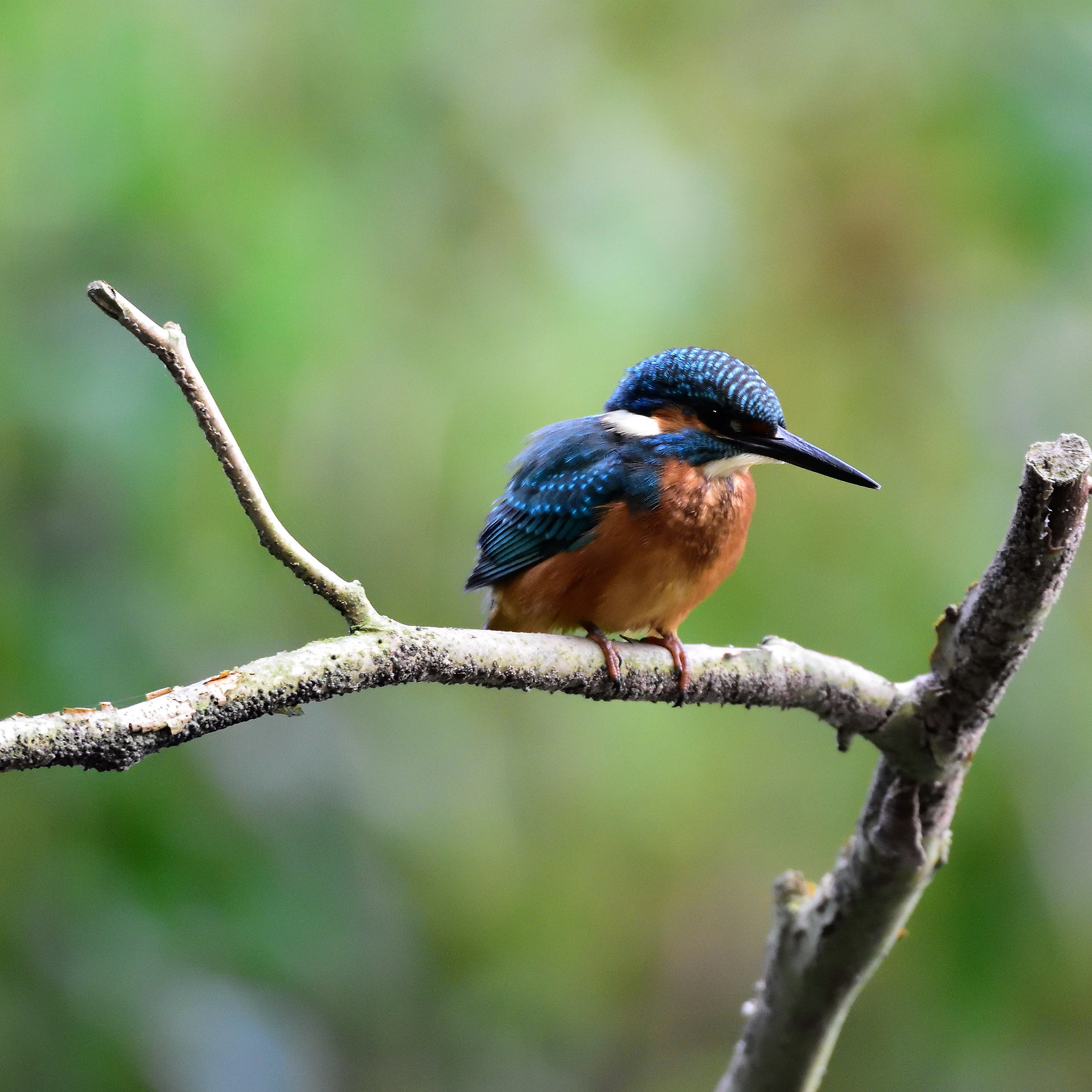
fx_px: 41008
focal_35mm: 1149
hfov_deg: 1.5
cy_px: 546
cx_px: 602
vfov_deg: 1.5
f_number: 6.3
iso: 2500
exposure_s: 1/250
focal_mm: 600
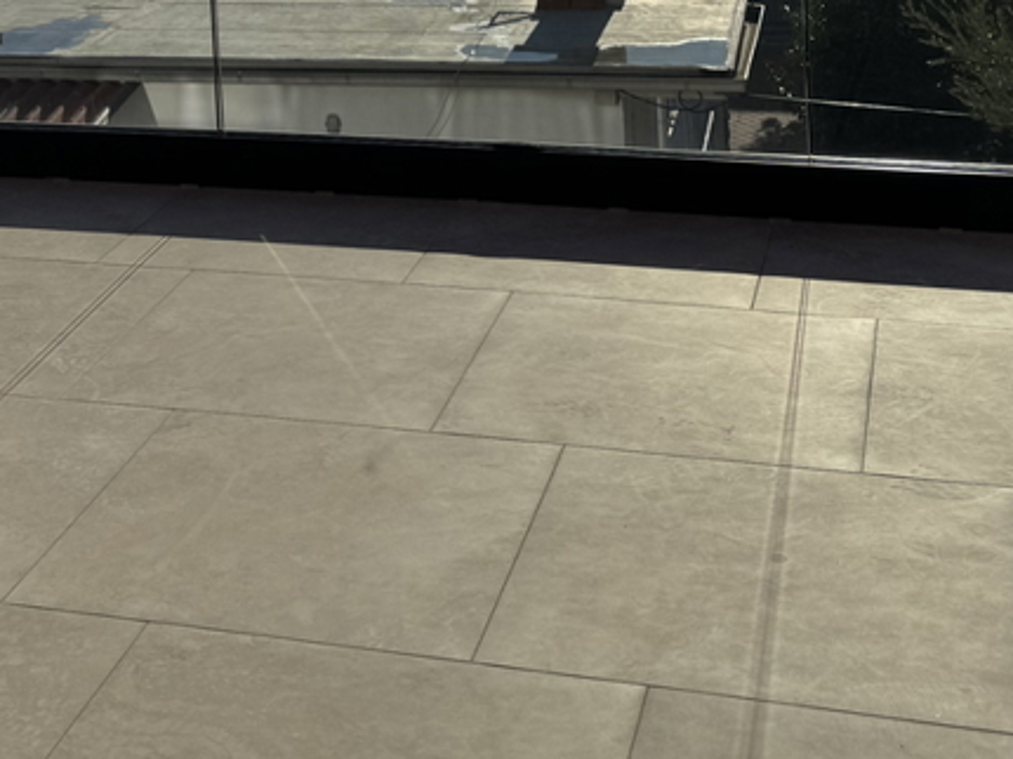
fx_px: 1960
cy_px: -207
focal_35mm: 67
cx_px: 233
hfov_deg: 28.5
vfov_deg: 20.2
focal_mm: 6.76
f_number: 1.78
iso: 64
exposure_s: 1/12346
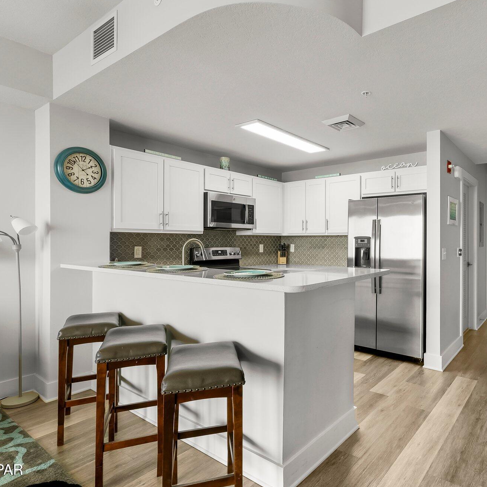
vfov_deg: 74.8
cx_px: 318
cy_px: 238
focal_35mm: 20
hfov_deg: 72.9
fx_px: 318
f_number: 9
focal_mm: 15
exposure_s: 1/5
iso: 400
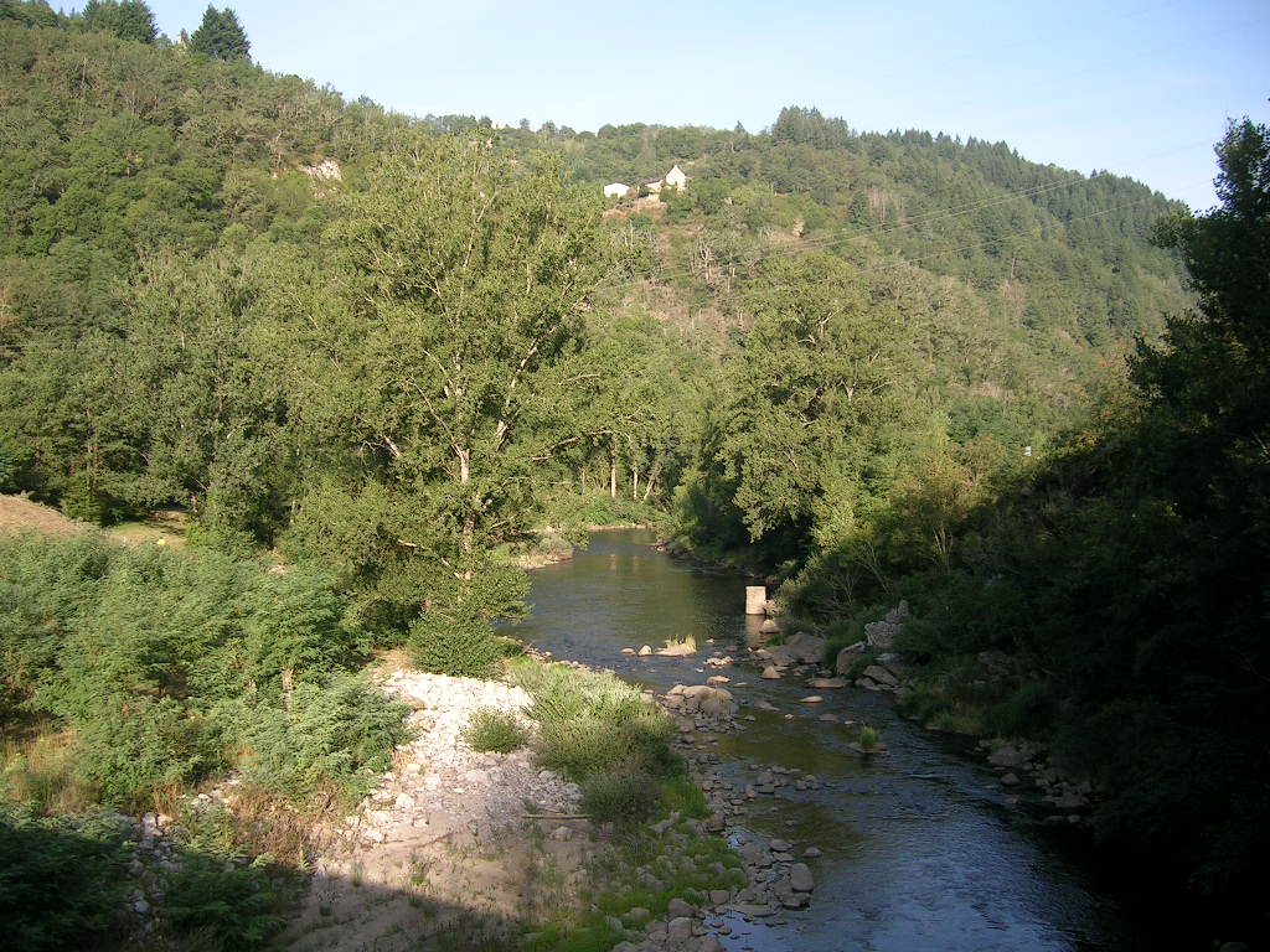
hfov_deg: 52.6
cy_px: 476
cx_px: 635
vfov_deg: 40.7
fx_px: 1284
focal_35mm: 35
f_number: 2.8
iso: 50
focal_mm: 5.4
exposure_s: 1/399
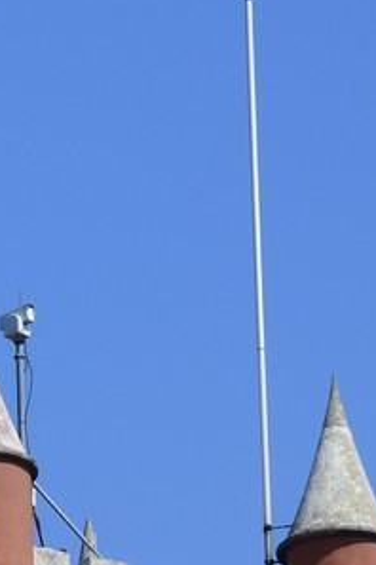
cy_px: 1419
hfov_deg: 2.7
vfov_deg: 4.0
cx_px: -382
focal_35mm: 511
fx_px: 8005
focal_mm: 95
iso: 200
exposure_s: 1/250
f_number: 14
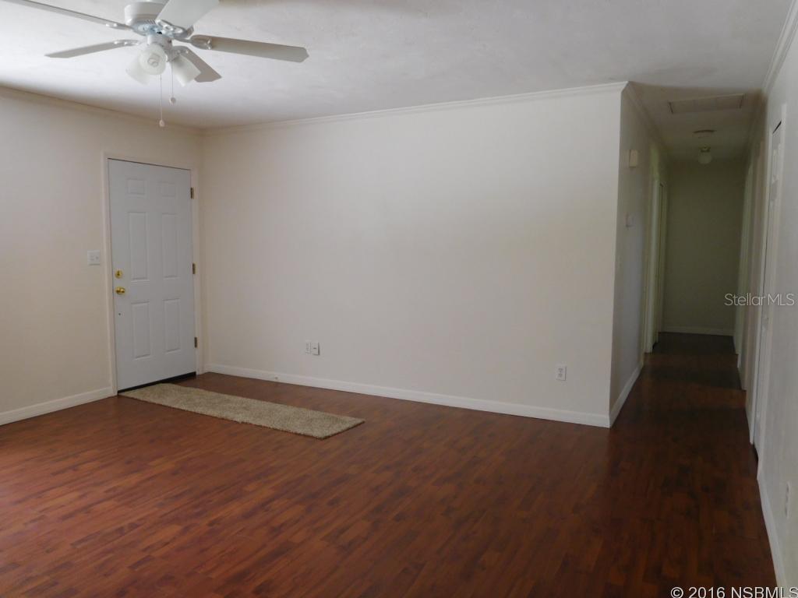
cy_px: 299
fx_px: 576
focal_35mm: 25
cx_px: 399
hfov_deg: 69.4
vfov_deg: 54.9
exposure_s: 1/30
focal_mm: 4.5
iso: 200
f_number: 3.4
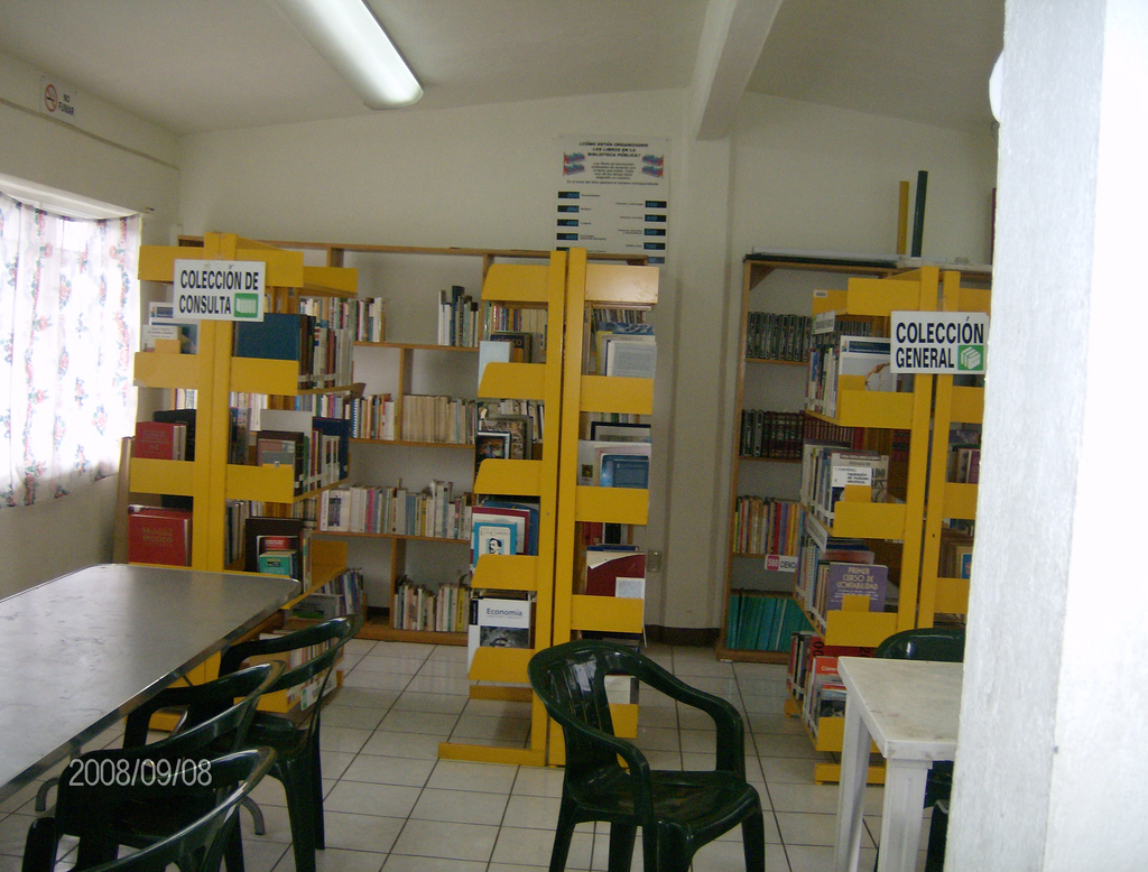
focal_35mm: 36
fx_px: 1200
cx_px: 574
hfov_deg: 51.1
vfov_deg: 40.0
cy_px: 436
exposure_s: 1/60
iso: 200
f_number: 2.8
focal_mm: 6
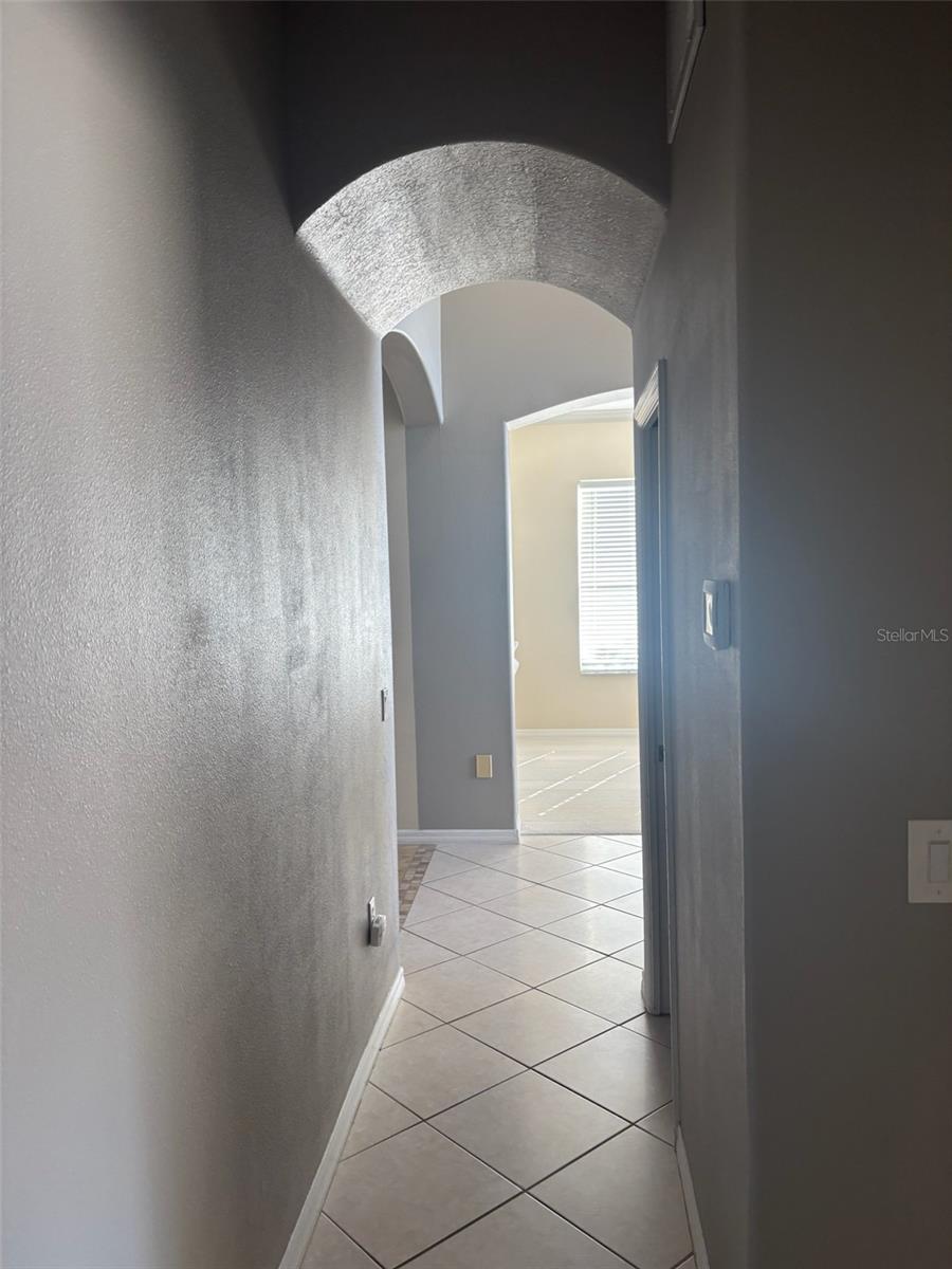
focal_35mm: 26
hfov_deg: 53.1
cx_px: 476
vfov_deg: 67.3
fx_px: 953
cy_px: 634
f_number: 1.6
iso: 80
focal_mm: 5.96
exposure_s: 1/60
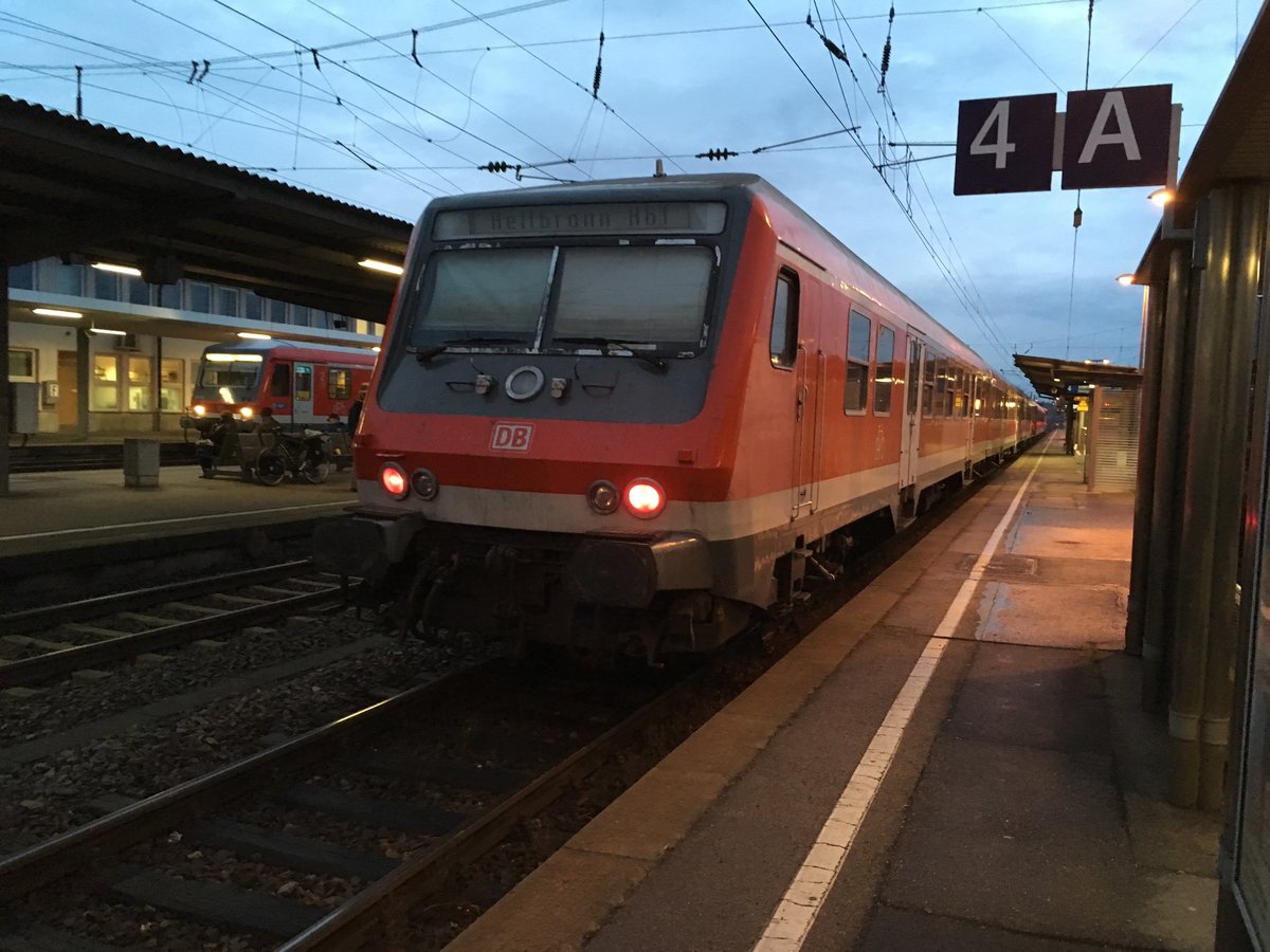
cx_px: 635
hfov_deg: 61.7
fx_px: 1064
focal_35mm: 29
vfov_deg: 48.2
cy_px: 476
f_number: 2.2
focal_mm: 4.15
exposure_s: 1/25
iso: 250
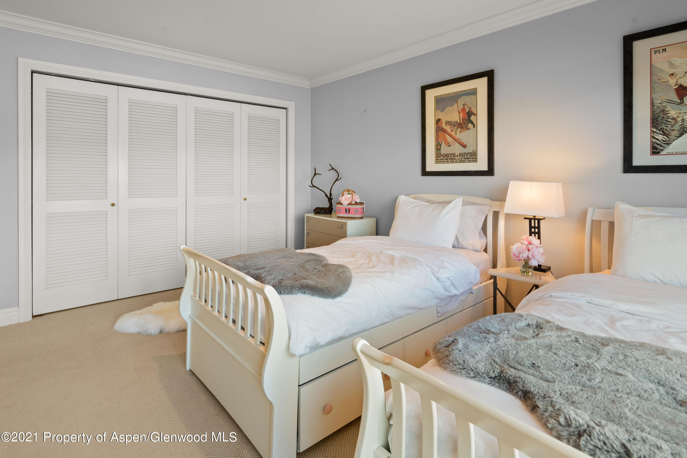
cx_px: 344
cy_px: 229
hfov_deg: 86.9
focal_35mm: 19
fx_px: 363
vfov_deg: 64.6
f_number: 7.1
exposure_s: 1/2.5
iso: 100
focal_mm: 19
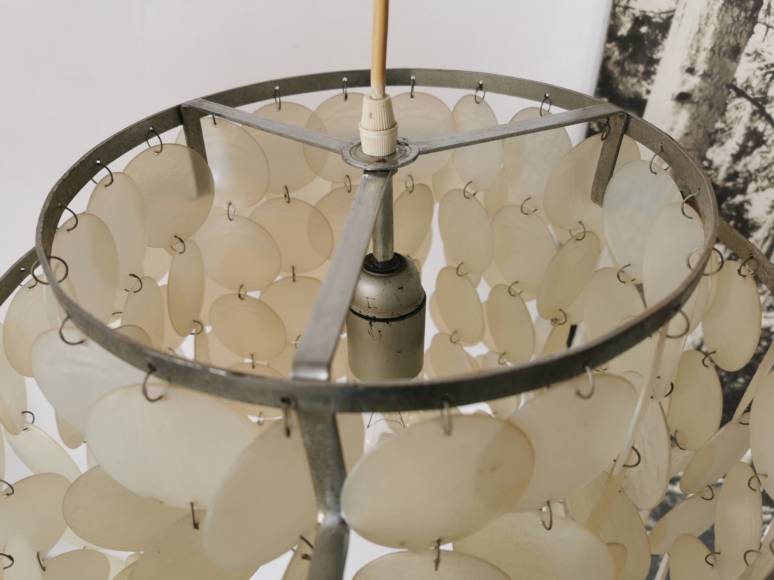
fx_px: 604
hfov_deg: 65.3
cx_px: 387
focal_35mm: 27
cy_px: 290
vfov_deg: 51.4
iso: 50
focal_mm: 5.56
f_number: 1.6
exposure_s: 1/100
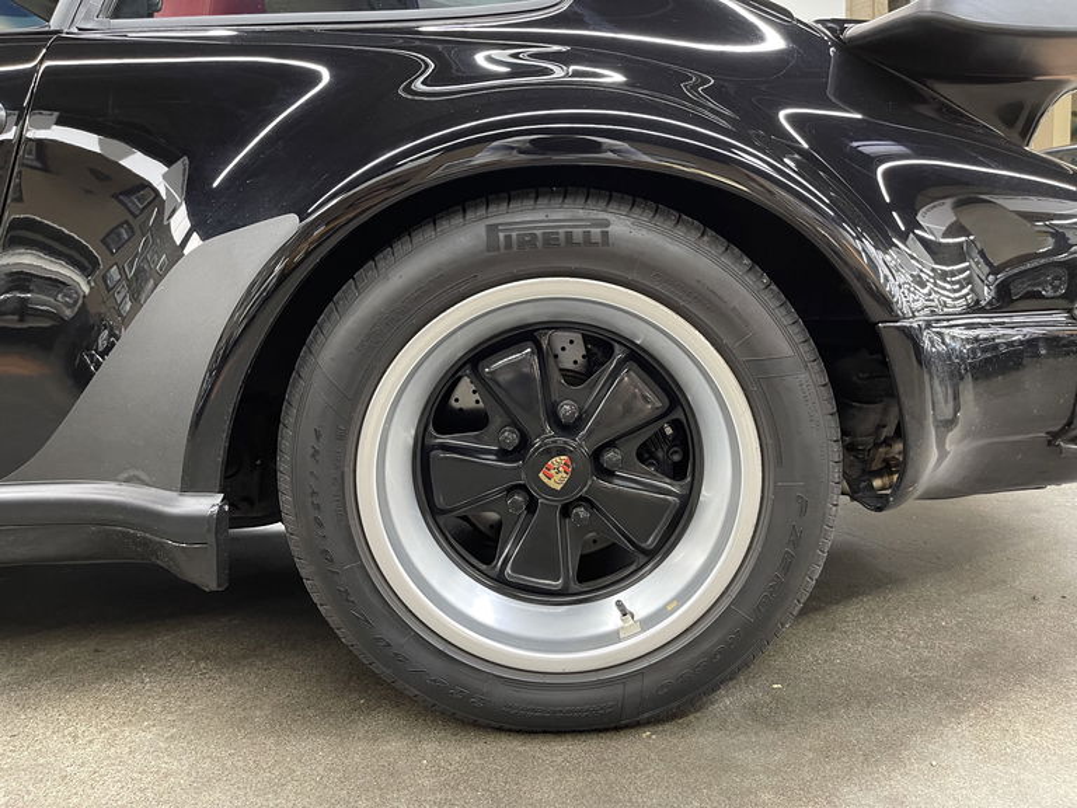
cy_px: 404
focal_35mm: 26
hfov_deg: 67.3
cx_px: 538
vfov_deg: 53.1
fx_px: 809
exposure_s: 1/60
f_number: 1.6
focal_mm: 5.1
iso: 500
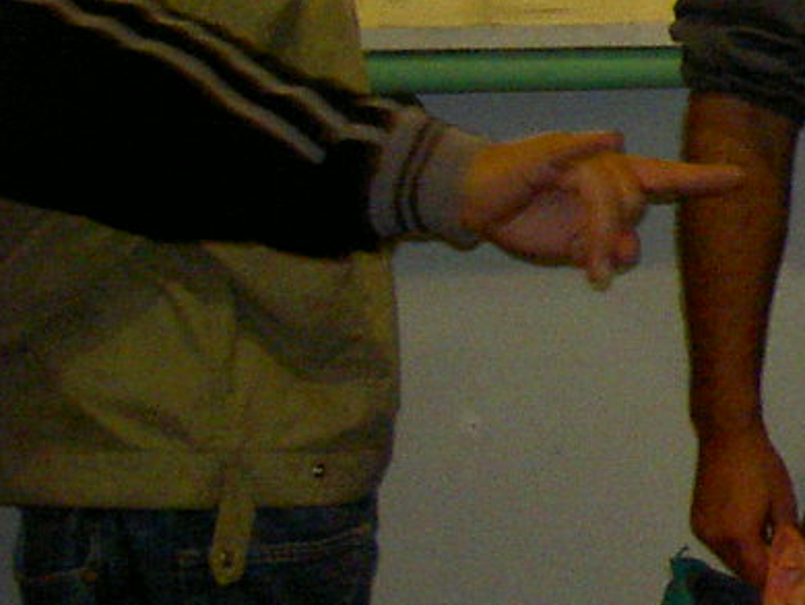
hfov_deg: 11.1
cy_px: 74
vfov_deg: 9.3
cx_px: 1647
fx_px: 3723
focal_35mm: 160
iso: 100
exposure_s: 1/59.5
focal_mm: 8
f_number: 2.8
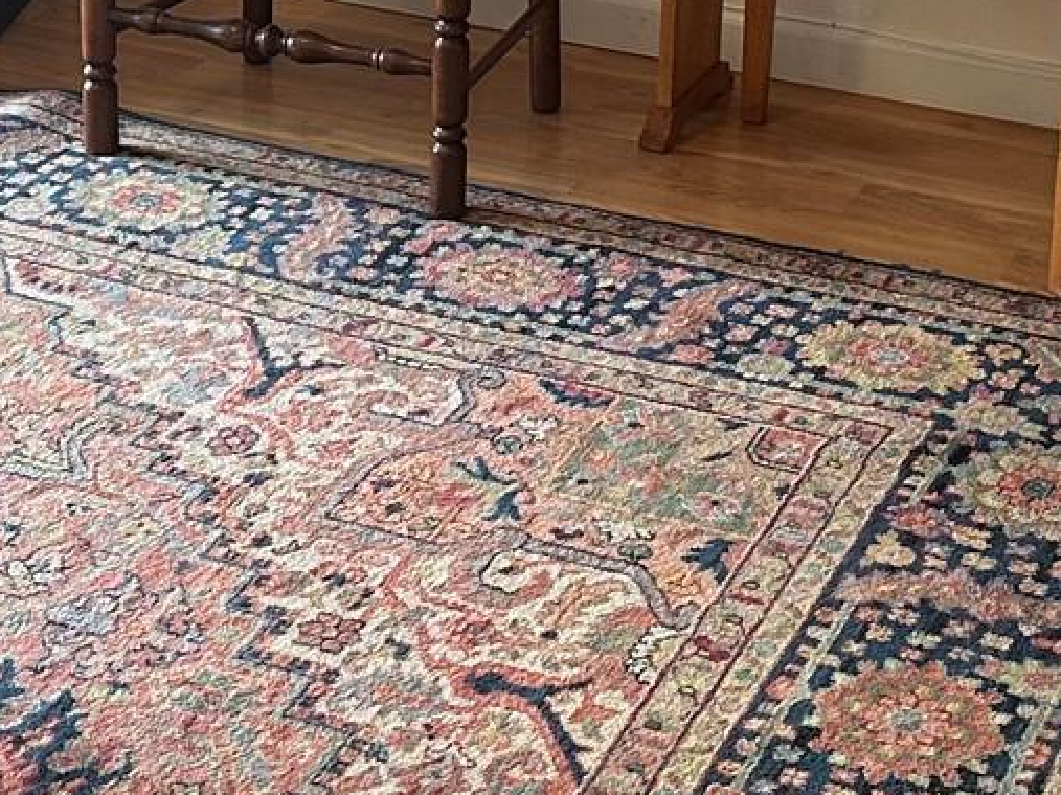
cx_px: 509
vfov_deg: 15.1
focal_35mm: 97
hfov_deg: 20.2
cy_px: 123
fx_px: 2972
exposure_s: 1/120
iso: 200
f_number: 1.78
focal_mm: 6.86
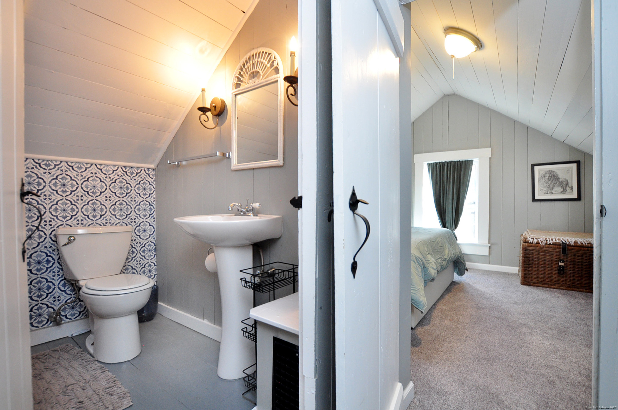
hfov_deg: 100.5
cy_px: 205
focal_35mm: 15
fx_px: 257
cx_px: 309
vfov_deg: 77.2
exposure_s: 1/25
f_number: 5
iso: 800
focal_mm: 10
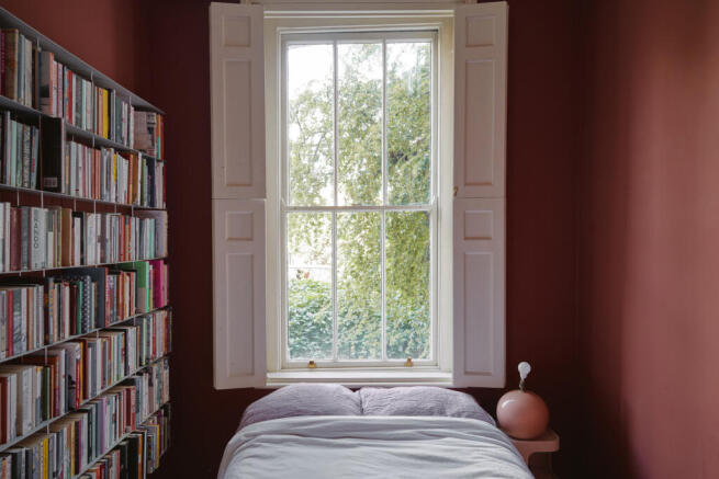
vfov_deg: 53.2
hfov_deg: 73.7
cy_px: 240
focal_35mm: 24
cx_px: 360
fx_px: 479
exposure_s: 1/20
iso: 320
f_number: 5
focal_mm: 24
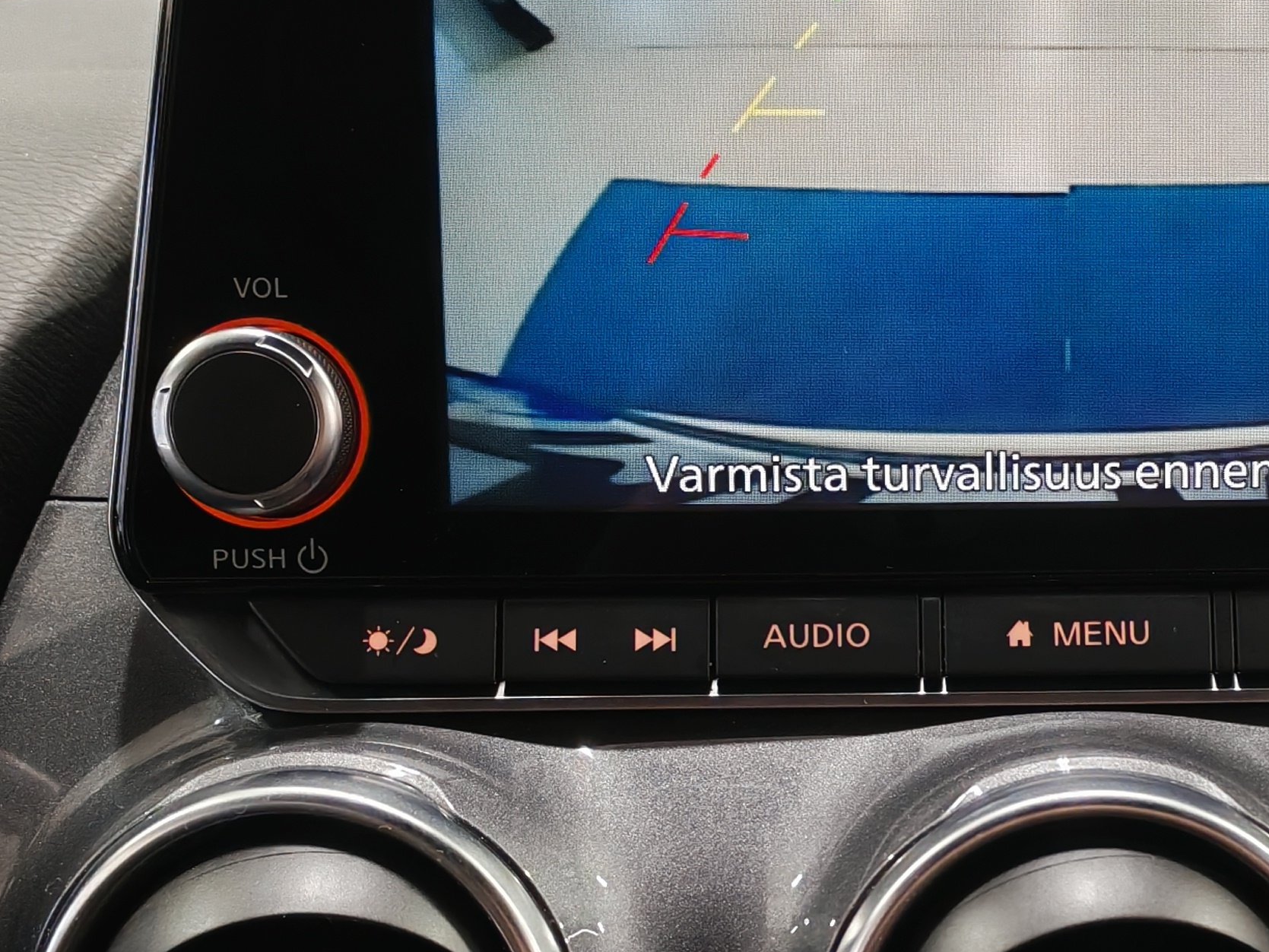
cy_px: 795
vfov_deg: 18.0
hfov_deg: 23.7
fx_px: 2970
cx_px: 1022
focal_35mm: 81
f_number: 1.9
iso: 764
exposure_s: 1/50
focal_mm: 6.12
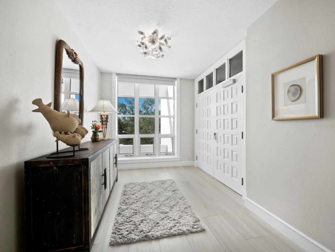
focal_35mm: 14
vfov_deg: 85.7
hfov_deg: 102.1
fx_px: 135
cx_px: 168
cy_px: 126
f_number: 11
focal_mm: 7
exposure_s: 1/15
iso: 400
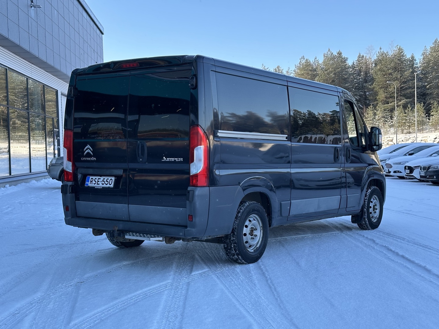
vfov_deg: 30.3
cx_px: 220
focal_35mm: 48
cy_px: 164
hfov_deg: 39.7
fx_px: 609
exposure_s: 1/651
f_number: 1.78
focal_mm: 6.86
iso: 64
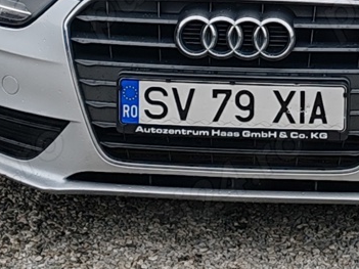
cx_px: 312
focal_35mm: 151
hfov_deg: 13.0
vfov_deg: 9.7
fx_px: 1565
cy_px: -32
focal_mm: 6.12
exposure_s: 1/530
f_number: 1.9
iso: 50
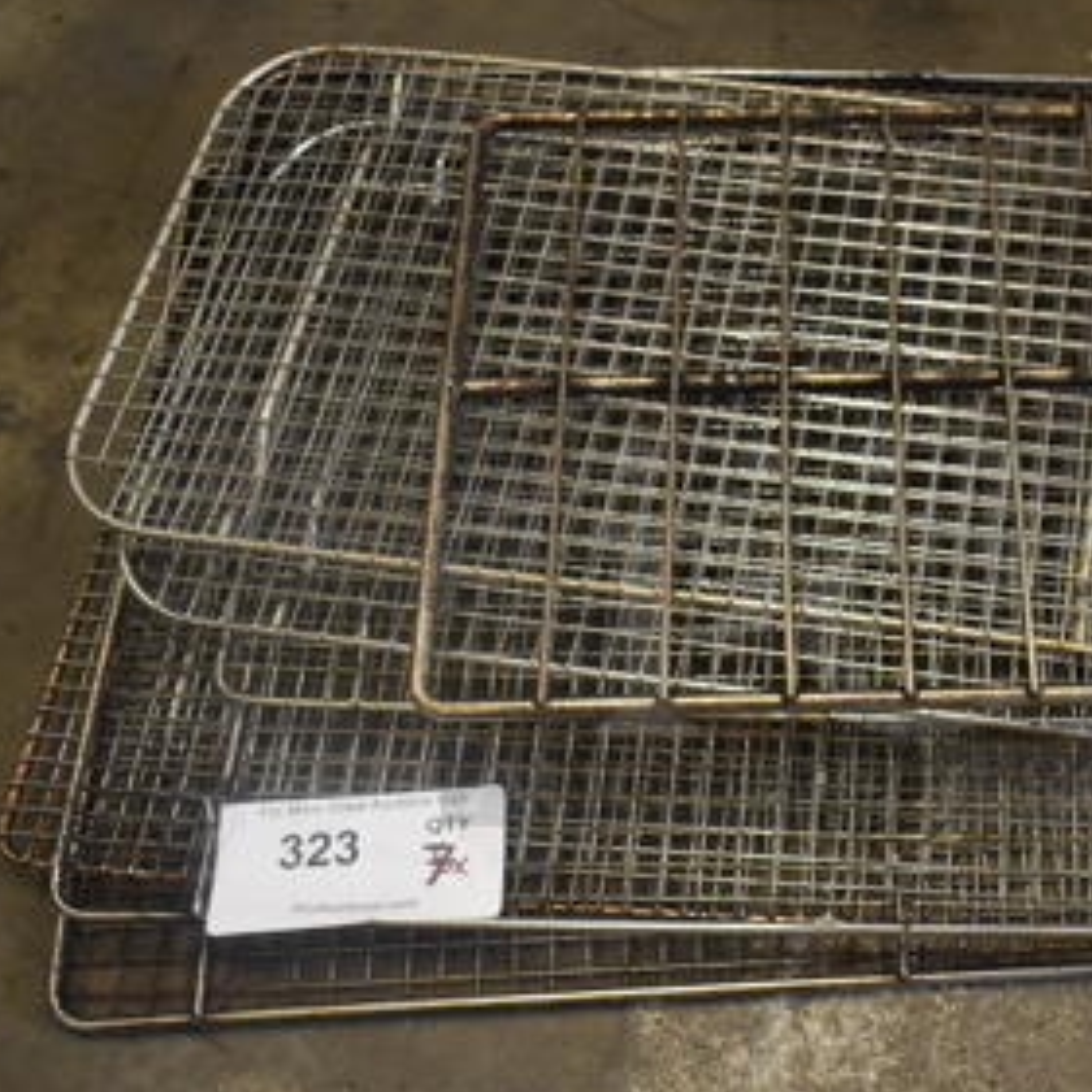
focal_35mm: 50
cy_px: 620
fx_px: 1785
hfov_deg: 33.0
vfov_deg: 34.0
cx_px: 878
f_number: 3.5
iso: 1600
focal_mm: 18
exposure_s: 1/125
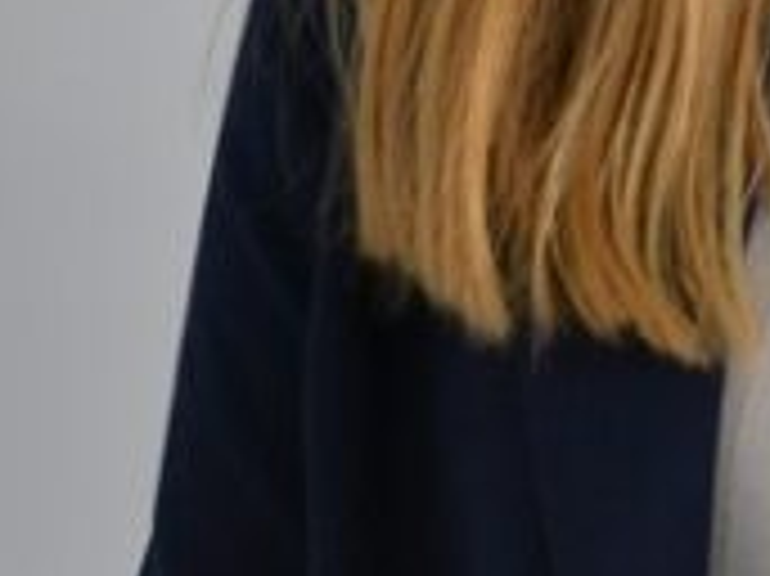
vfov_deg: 3.3
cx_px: 1022
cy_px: -518
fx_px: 9825
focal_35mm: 442
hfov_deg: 4.5
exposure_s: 1/60
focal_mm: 70
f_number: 4
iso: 900
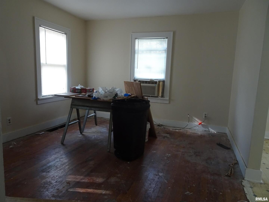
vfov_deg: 56.8
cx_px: 134
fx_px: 187
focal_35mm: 24
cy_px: 101
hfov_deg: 71.6
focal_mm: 4.1
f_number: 3.5
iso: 250
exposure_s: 1/30
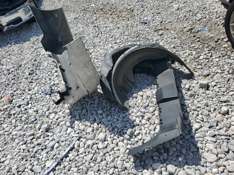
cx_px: 117
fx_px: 176
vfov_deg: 53.1
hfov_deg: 67.3
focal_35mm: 26
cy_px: 88
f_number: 1.5
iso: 50
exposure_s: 1/5000
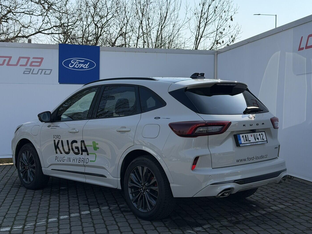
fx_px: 442
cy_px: 116
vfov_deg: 29.7
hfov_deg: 38.9
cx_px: 157
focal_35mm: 49
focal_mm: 6.76
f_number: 1.78
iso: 80
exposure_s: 1/4587
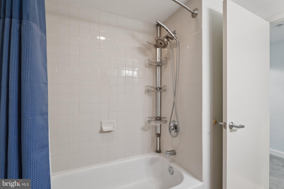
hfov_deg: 100.4
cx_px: 142
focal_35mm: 15
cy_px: 94
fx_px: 118
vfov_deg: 77.3
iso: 100
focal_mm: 10
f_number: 7.1
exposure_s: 1/5
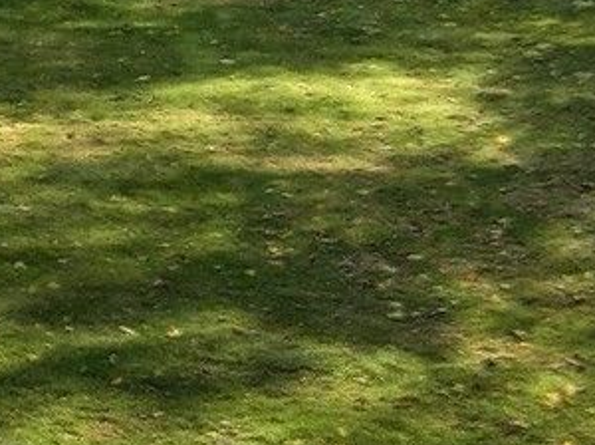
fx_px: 2814
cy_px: 56
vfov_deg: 9.0
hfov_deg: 10.2
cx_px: -912
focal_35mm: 164
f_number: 3.5
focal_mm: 12.29
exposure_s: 1/240
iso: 100
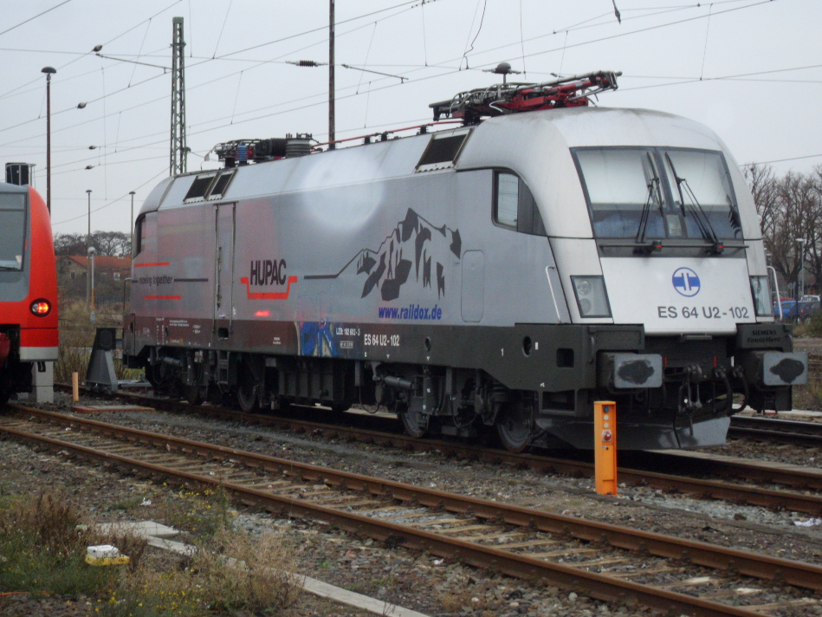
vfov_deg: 15.4
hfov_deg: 20.4
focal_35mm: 96
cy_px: 296
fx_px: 2280
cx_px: 430
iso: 320
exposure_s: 1/90
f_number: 4.8
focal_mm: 15.3
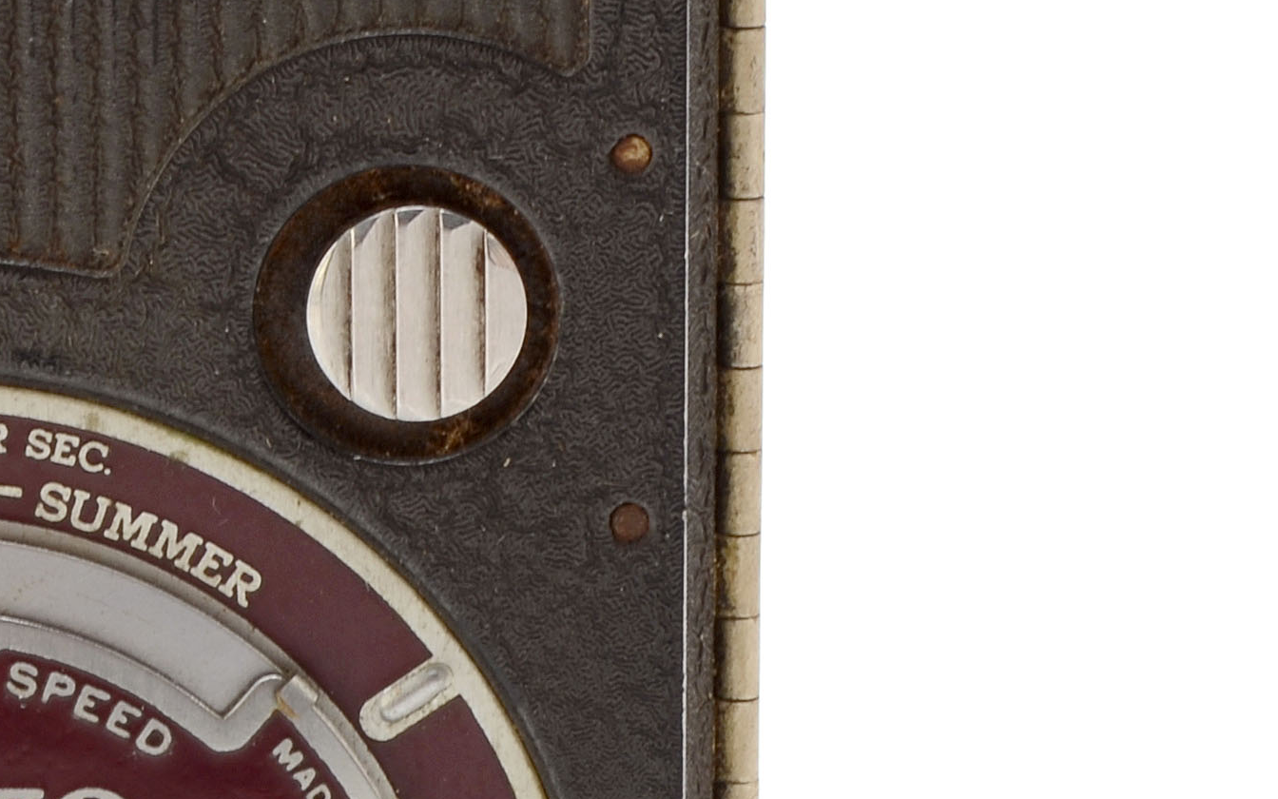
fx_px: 8185
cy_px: 340
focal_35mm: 235
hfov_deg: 8.9
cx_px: 10
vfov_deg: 5.6
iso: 100
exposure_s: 1/160
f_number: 18
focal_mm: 42
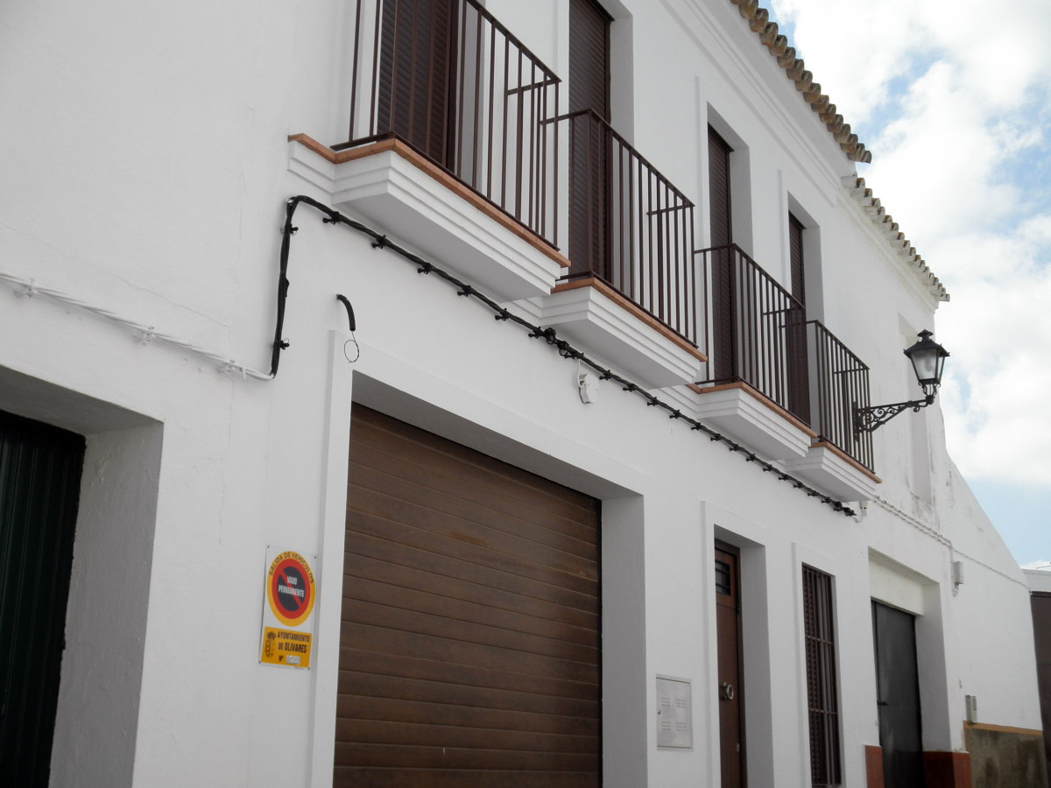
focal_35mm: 44
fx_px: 1336
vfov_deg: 32.9
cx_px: 526
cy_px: 394
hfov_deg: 42.9
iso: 64
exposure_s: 1/100
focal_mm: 7.9
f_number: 9.6
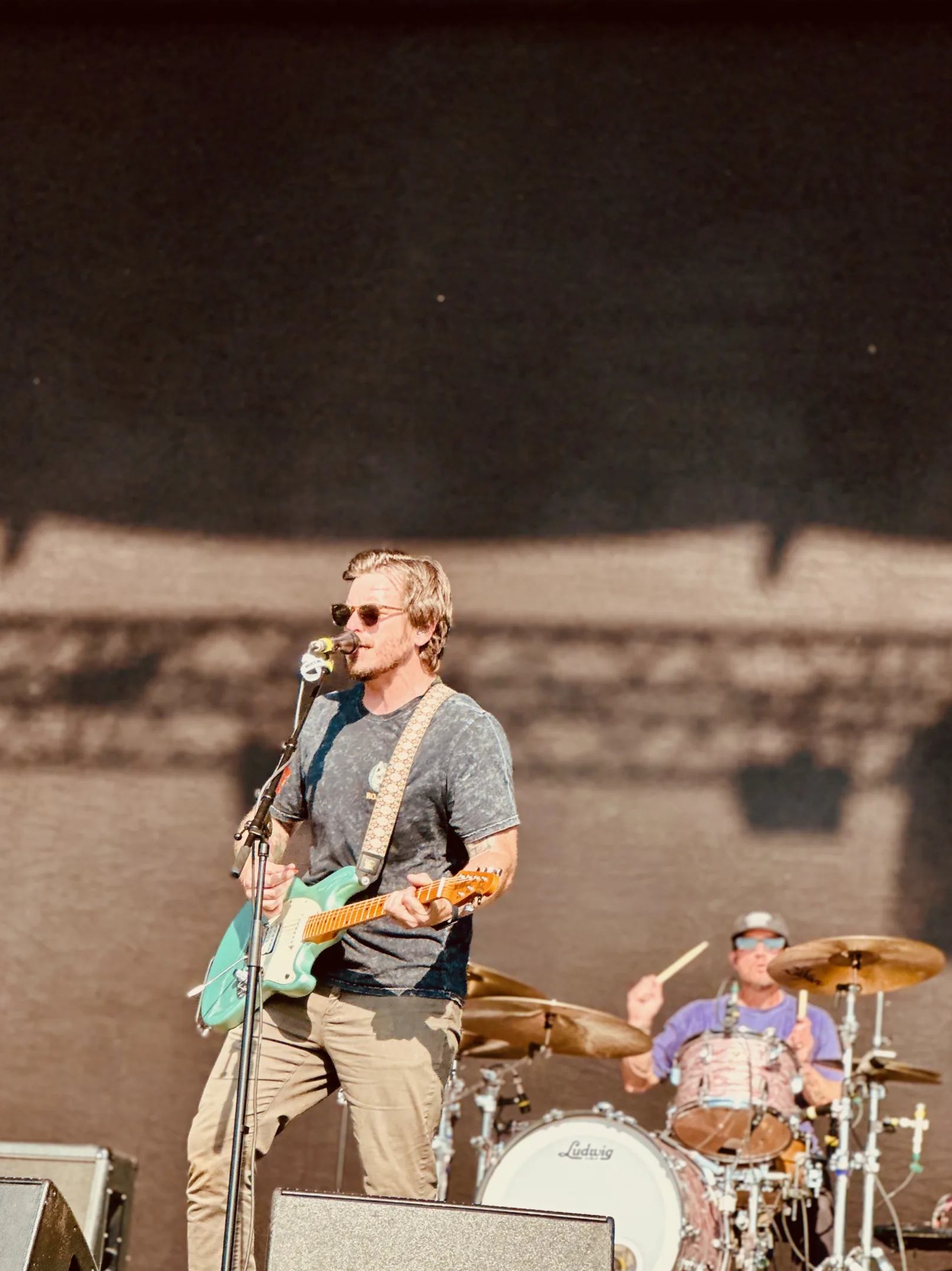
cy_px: 638
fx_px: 3375
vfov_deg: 21.3
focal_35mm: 92
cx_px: 549
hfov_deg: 16.0
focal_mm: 9
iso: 32
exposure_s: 1/300
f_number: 2.8
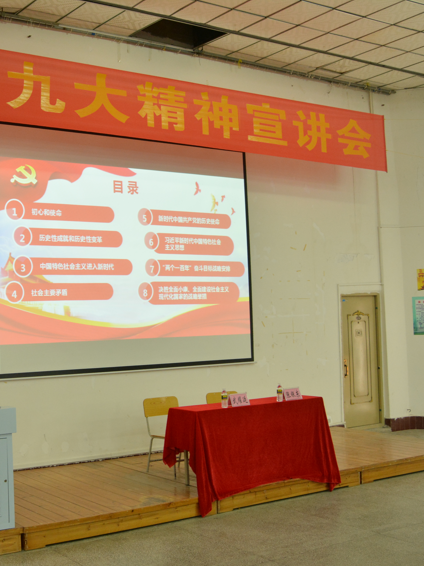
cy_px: 285
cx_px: 40
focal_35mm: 46
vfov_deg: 41.5
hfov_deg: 30.3
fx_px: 747
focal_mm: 21
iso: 800
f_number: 6.3
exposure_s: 1/20
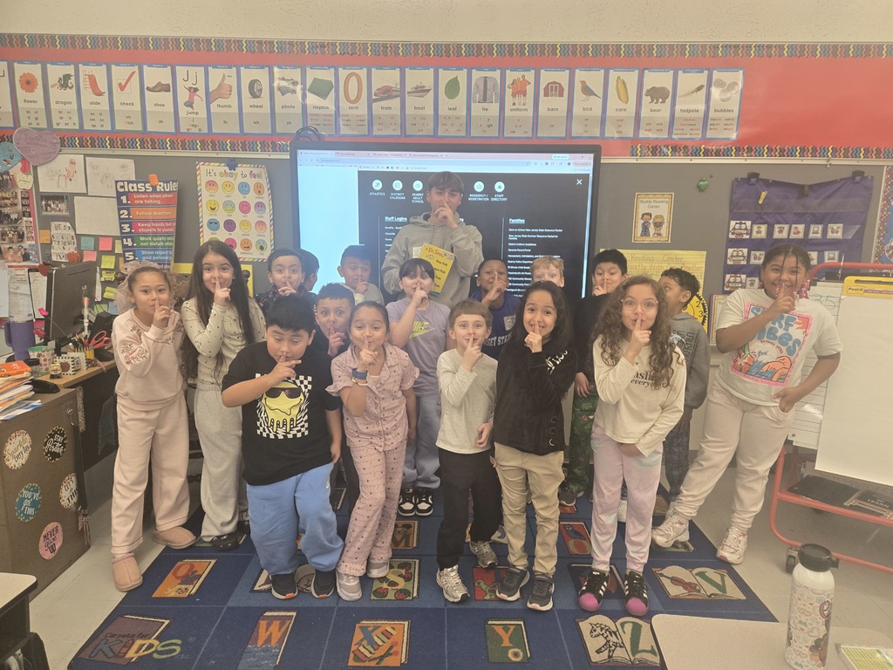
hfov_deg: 73.9
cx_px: 446
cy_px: 335
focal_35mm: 23
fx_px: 593
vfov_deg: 58.9
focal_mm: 5.4
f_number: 1.8
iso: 160
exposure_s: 1/120
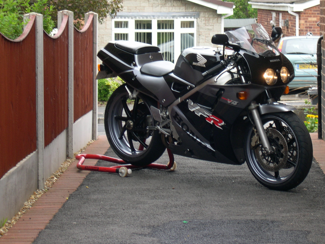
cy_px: 88
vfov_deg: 10.1
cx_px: 194
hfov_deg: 13.4
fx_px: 1380
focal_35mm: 147
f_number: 4.9
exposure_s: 1/38.6
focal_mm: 24
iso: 100
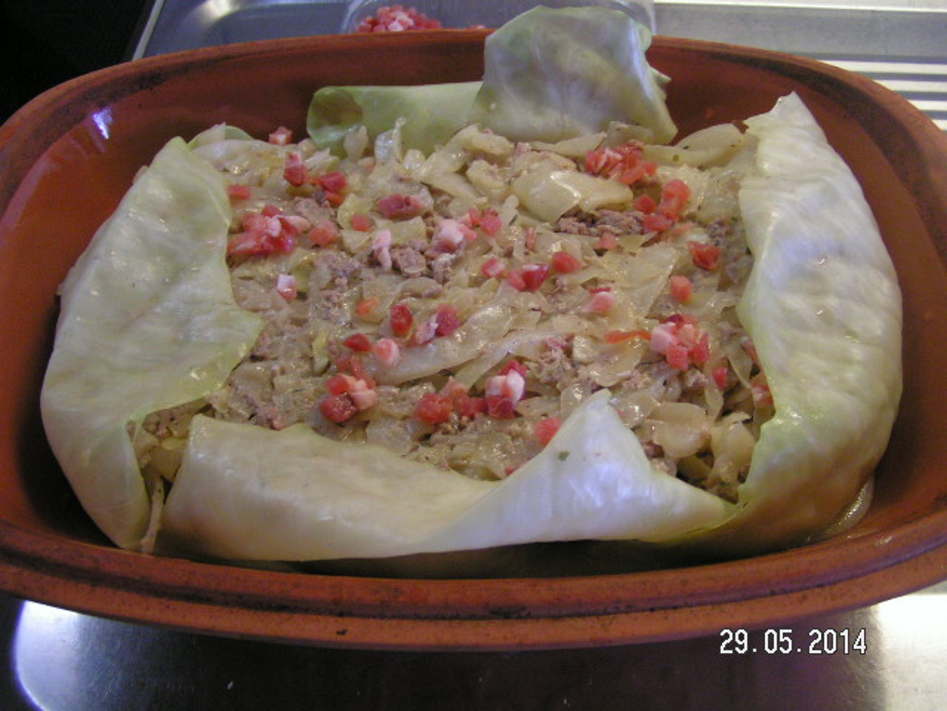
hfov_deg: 49.0
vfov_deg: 37.7
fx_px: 1040
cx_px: 474
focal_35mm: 38
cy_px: 356
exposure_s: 1/30
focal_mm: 5.8
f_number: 2.8
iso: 200
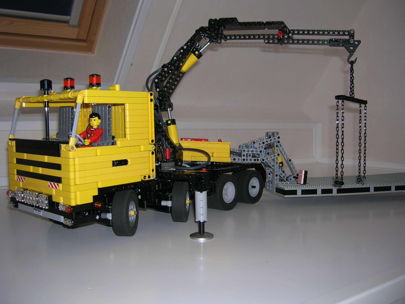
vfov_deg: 40.7
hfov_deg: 52.6
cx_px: 204
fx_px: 409
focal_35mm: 35
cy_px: 151
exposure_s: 1/60.1
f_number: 2.9
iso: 50
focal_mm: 5.7
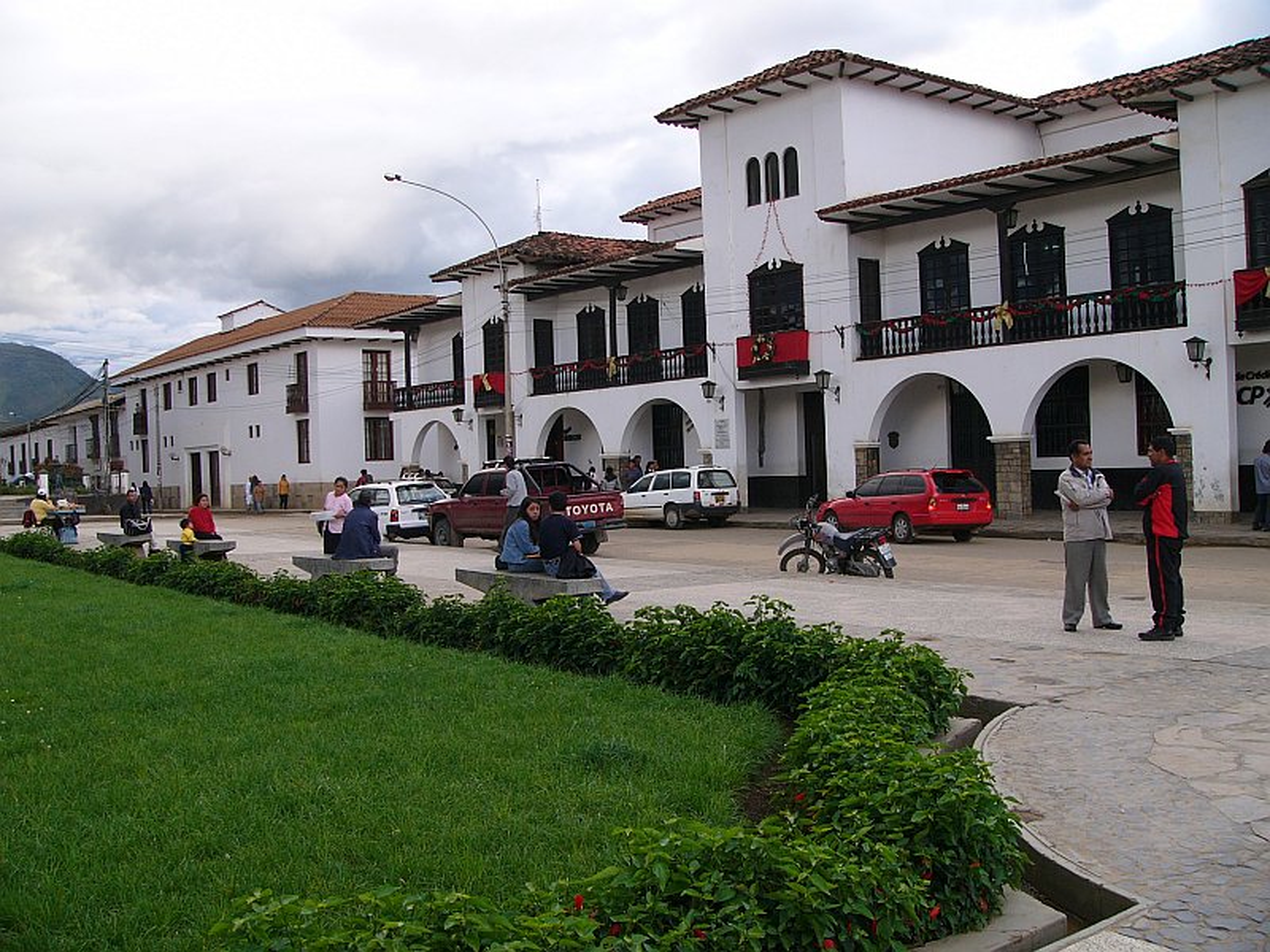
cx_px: 635
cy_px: 476
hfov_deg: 51.4
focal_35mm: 36
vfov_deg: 39.7
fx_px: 1321
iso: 50
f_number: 3.3
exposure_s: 1/125
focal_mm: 6
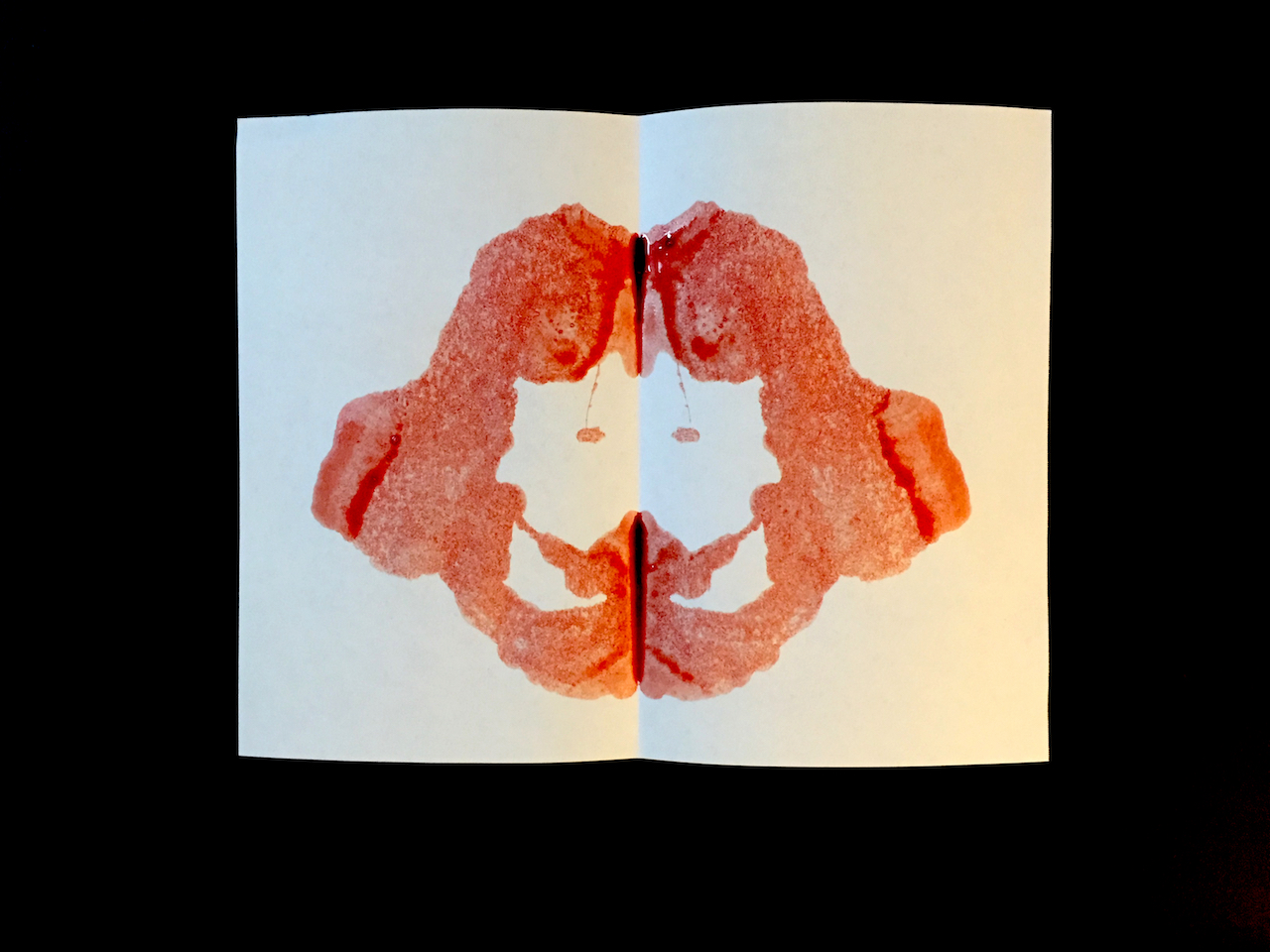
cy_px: 476
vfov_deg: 48.2
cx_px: 635
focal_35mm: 29
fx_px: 1064
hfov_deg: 61.7
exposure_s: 1/17
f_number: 2.2
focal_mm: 4.15
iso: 250
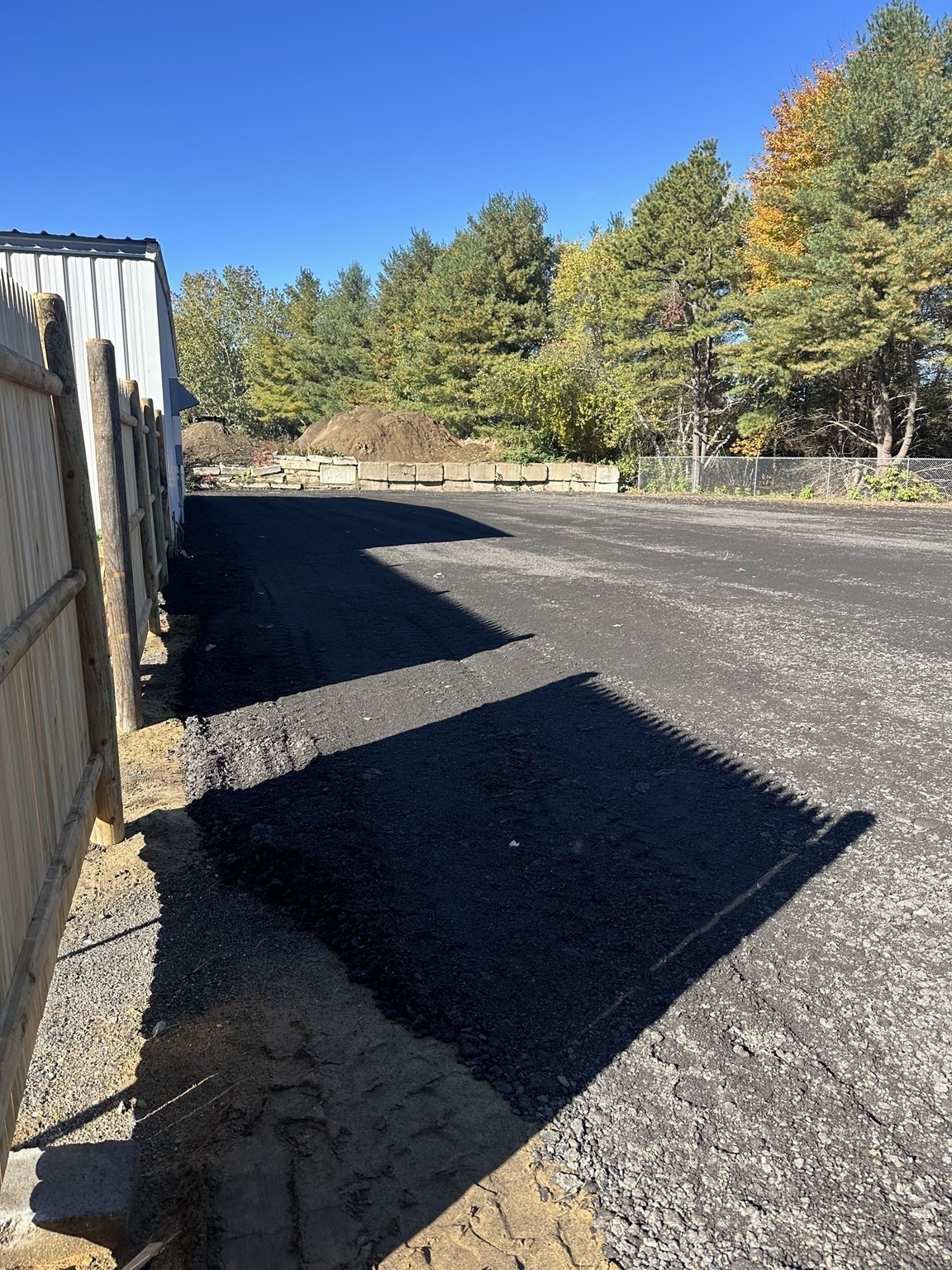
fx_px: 880
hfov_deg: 56.8
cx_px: 476
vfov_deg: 71.6
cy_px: 635
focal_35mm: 24
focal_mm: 6.86
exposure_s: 1/1613
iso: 80
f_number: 1.78
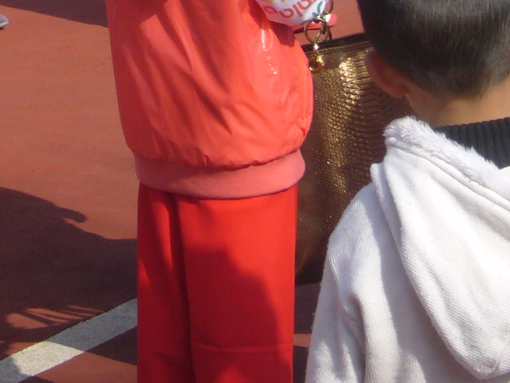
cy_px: -117
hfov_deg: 6.6
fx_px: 4420
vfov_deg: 4.9
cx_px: 125
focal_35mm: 300
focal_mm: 16.8
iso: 80
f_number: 5.6
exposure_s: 1/250
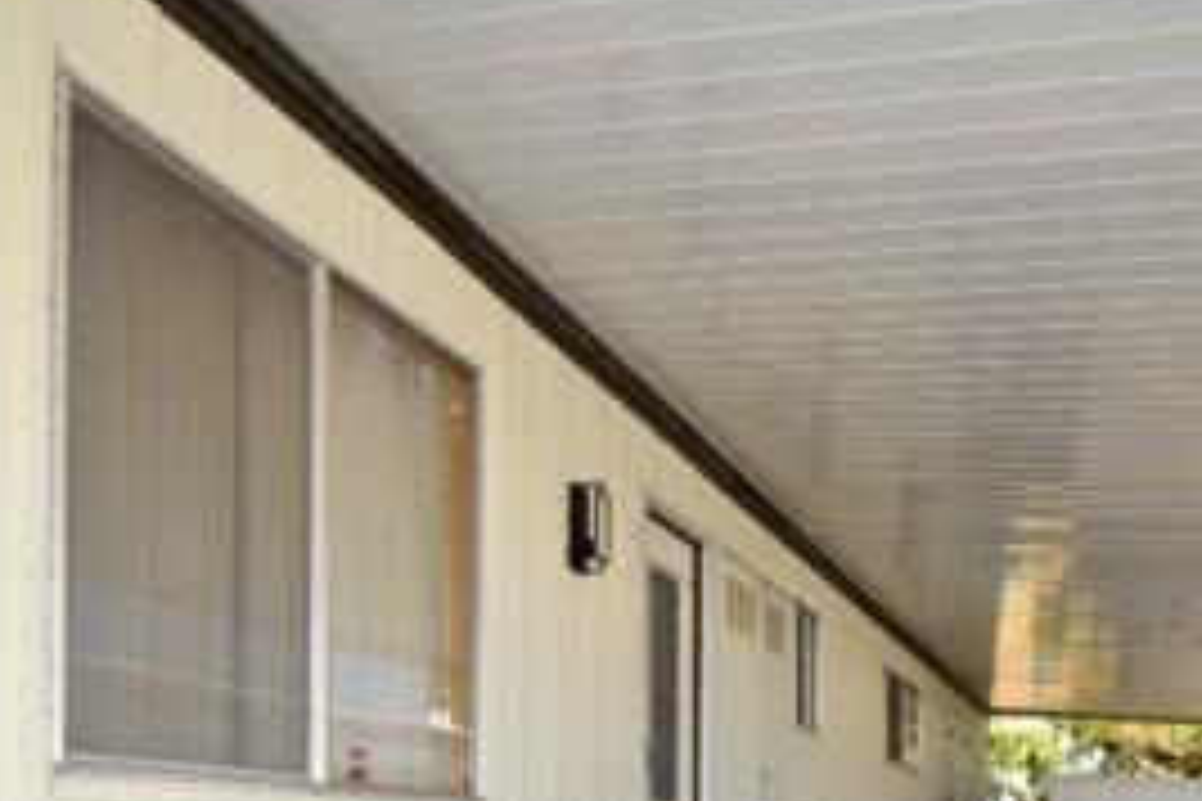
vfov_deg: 33.4
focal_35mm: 36
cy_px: 824
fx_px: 1202
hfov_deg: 52.4
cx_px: 774
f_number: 7.1
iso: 100
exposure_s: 1/200
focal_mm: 10
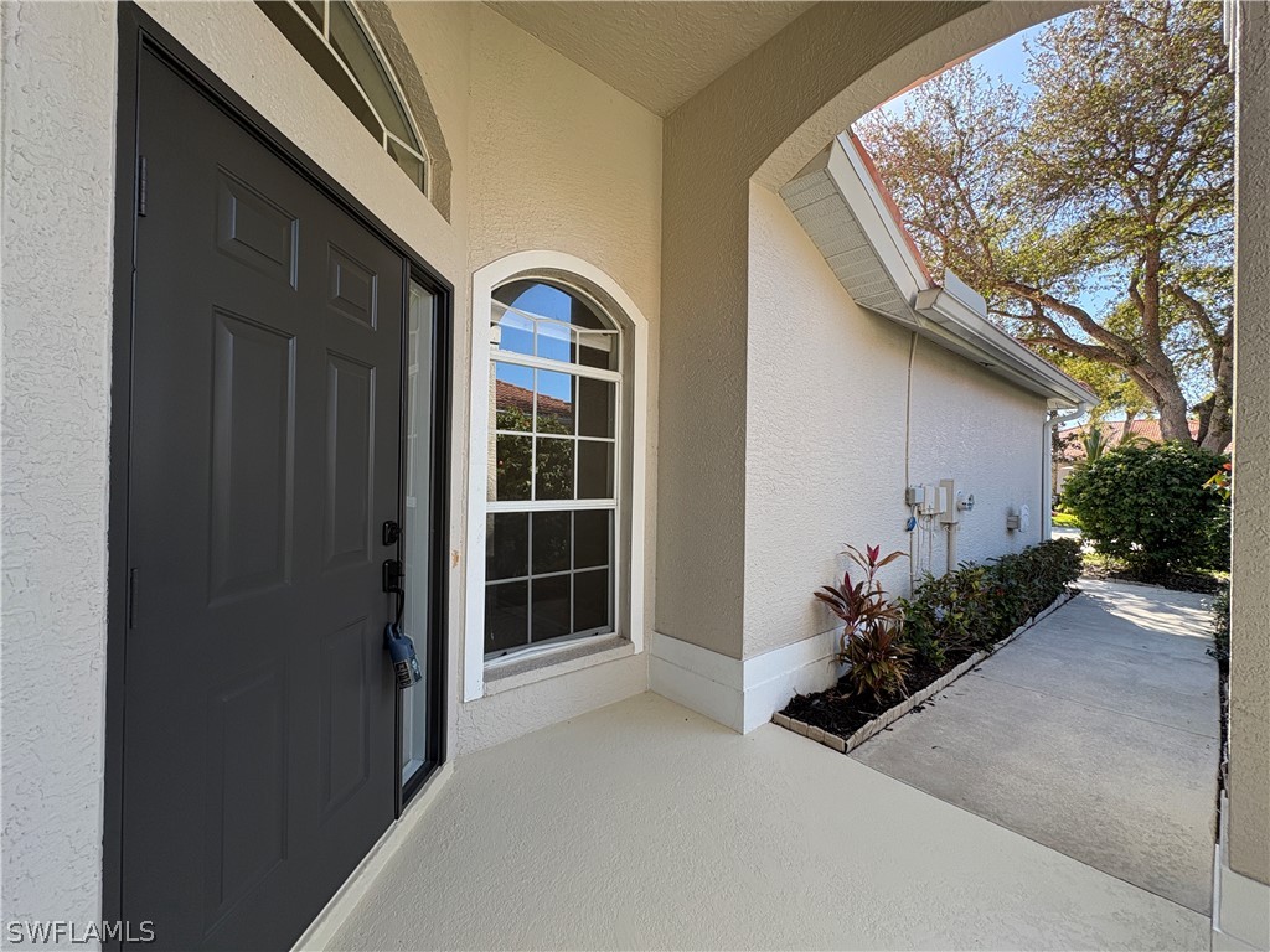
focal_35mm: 14
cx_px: 635
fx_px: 514
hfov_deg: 102.1
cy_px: 476
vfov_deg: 85.7
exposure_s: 1/237
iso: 40
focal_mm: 2.22
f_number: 2.2
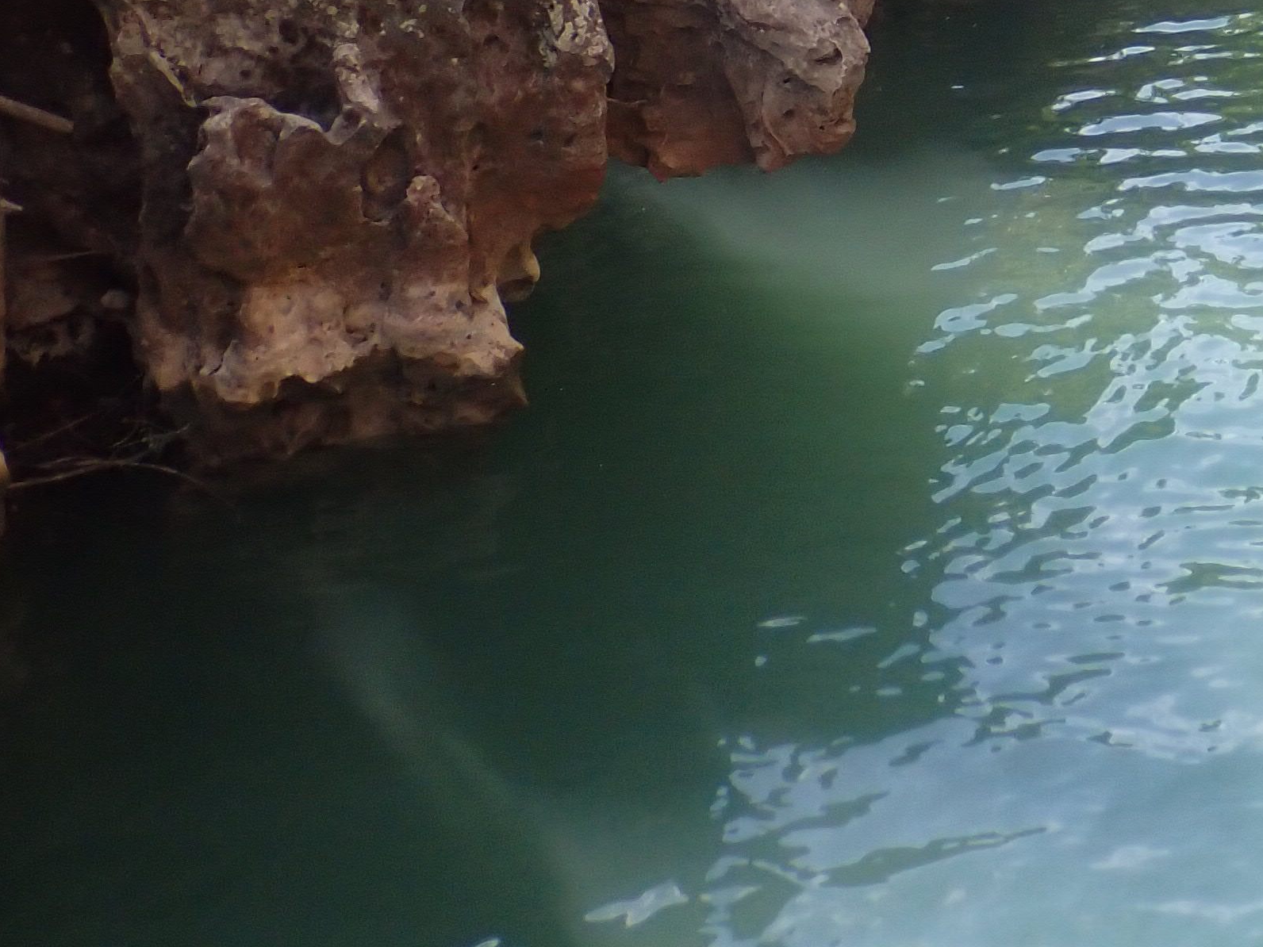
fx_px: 3758
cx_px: 1584
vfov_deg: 14.0
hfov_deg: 18.0
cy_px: -173
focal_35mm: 103
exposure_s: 1/640
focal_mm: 7.31
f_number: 2.8
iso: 200
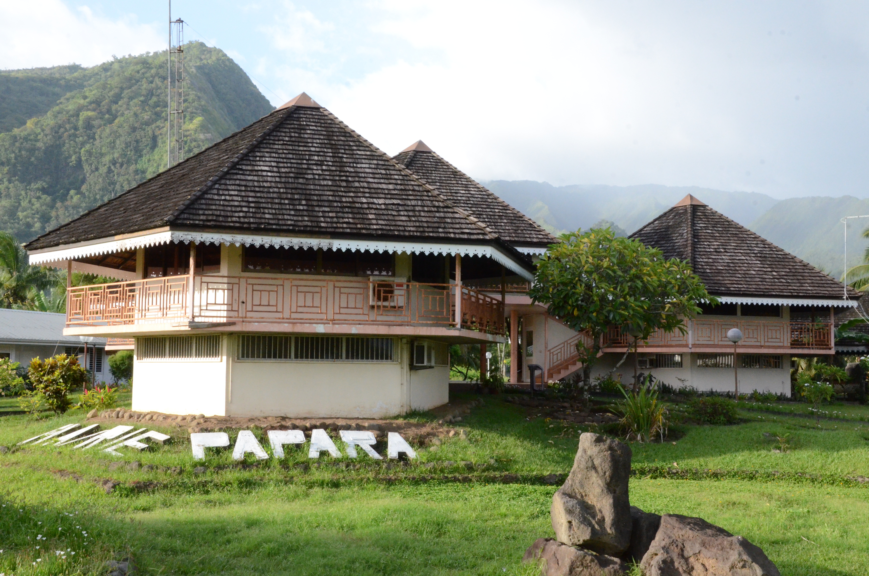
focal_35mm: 39
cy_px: 288
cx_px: 434
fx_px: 939
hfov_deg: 49.6
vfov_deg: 34.1
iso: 3200
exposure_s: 1/400
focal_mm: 26
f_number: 22
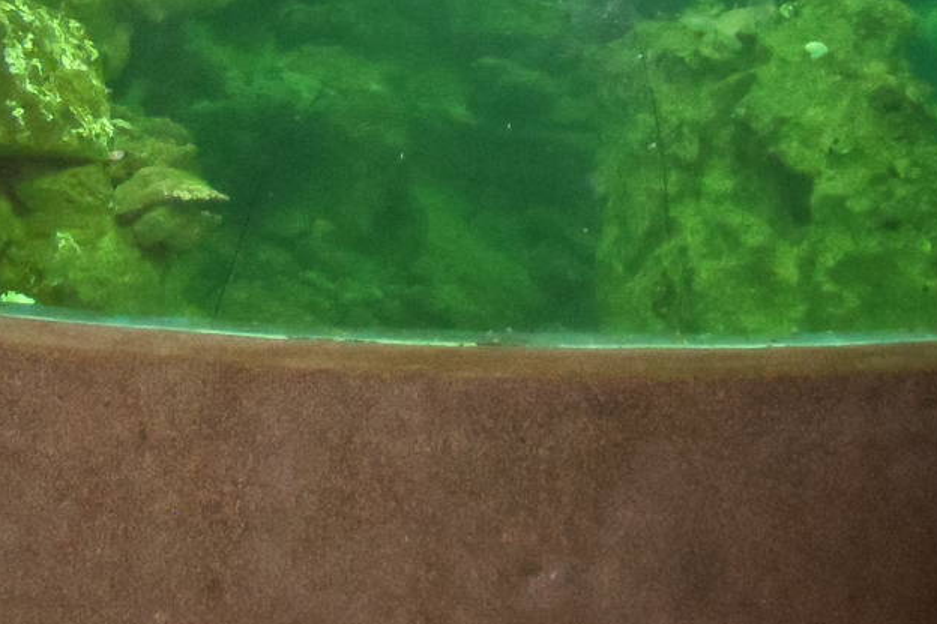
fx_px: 1666
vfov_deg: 20.3
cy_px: -62
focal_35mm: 64
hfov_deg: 30.8
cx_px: 718
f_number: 3.2
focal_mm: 4
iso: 640
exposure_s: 1/30
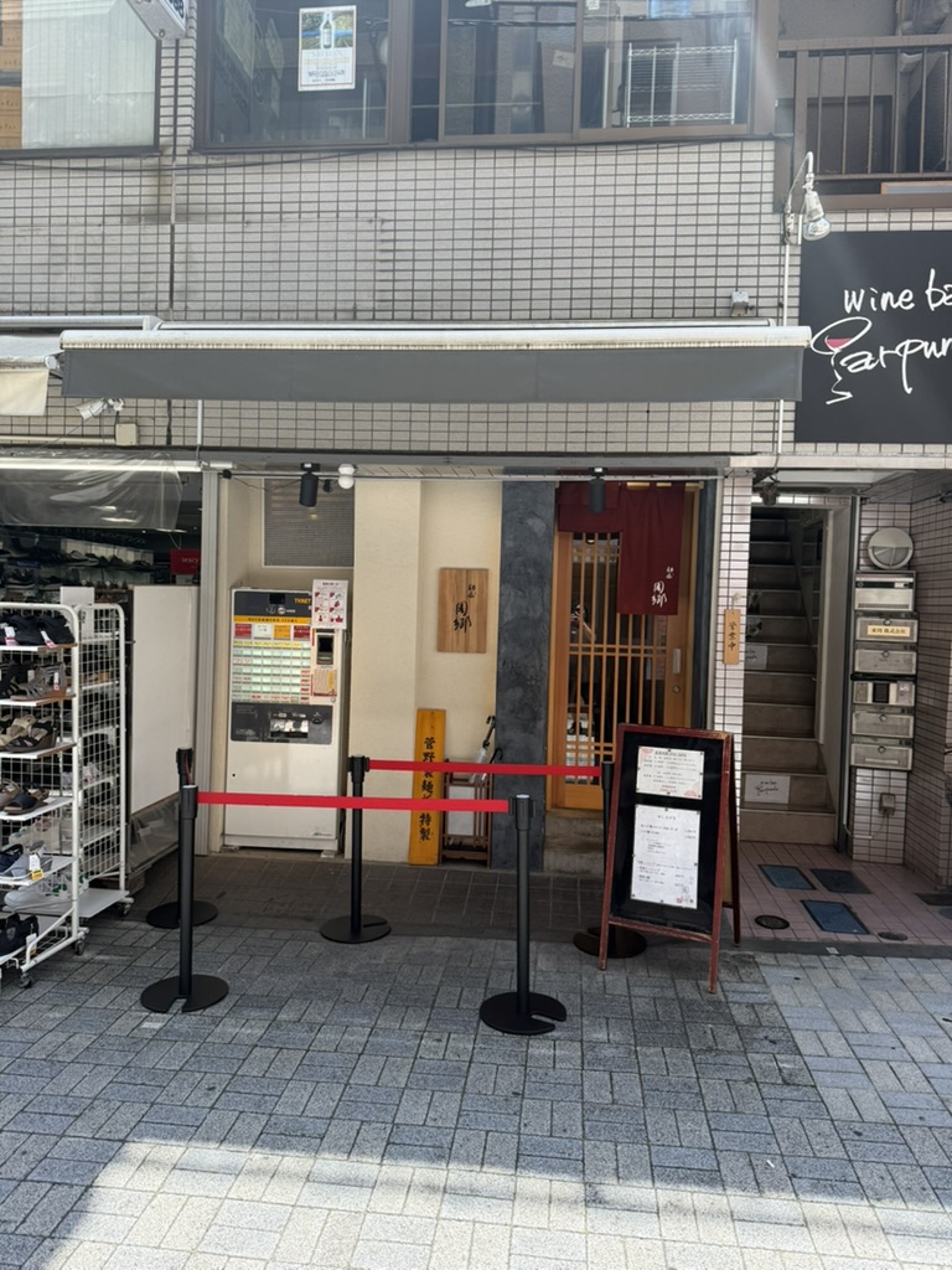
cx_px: 476
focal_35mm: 24
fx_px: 880
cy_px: 635
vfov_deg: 71.6
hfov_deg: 56.8
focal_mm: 6.76
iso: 100
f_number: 1.78
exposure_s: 1/1230
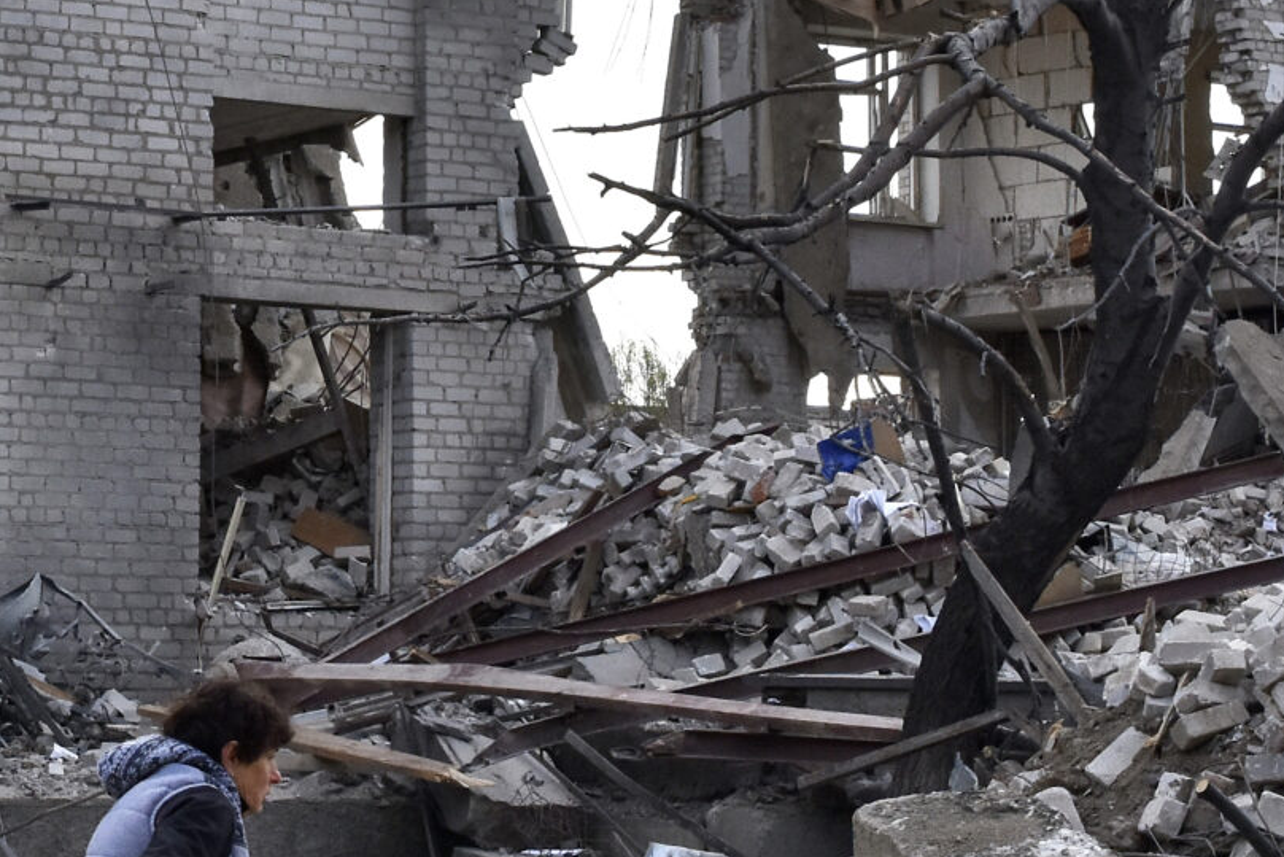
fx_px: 4066
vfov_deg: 12.0
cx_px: 24
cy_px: 322
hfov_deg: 17.6
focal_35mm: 114
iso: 500
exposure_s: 1/1600
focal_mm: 24
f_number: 6.3
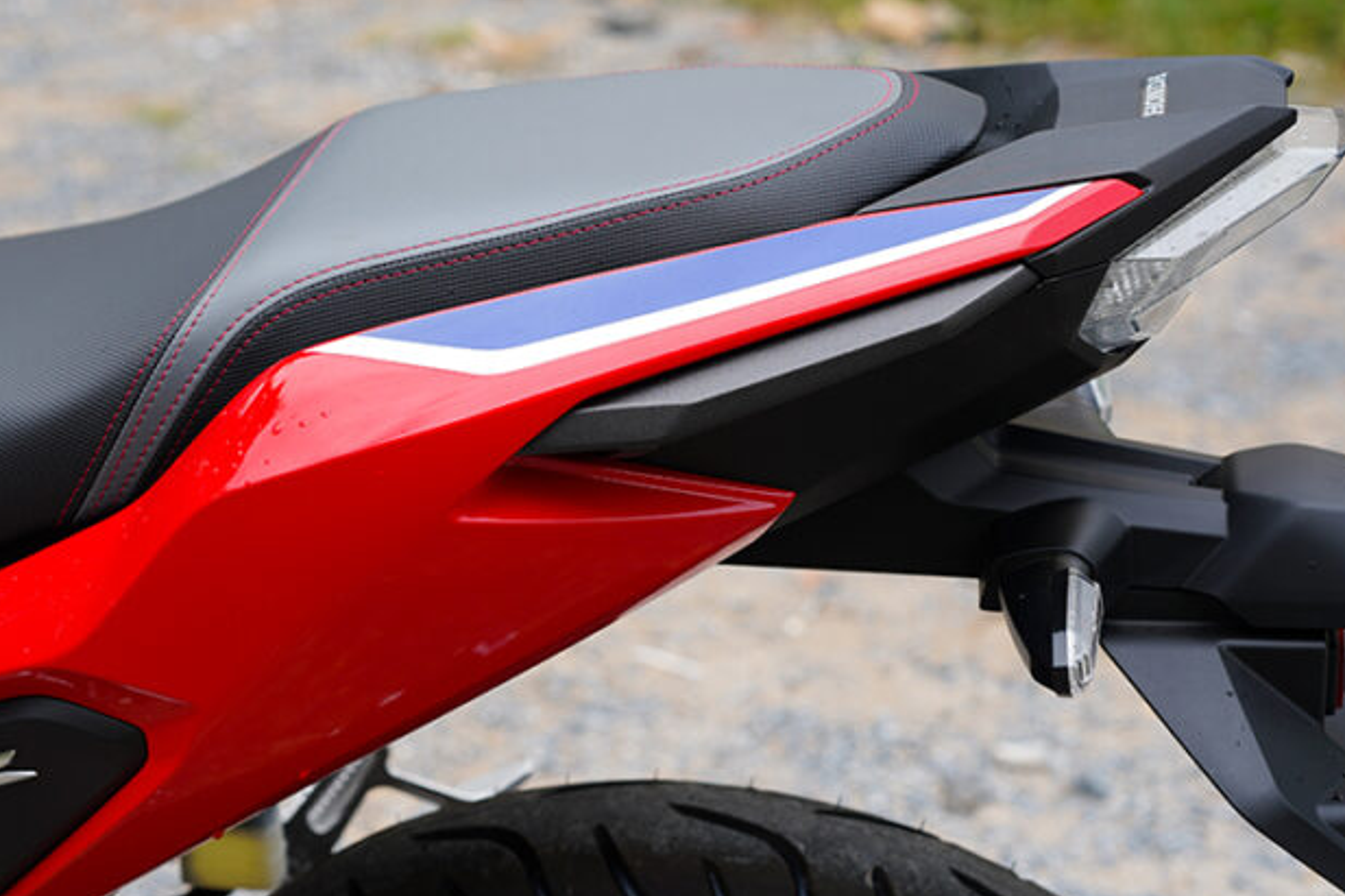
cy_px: 483
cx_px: 349
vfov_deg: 16.4
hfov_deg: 24.2
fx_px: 3100
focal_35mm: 83
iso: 125
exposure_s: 1/320
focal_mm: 50
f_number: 4
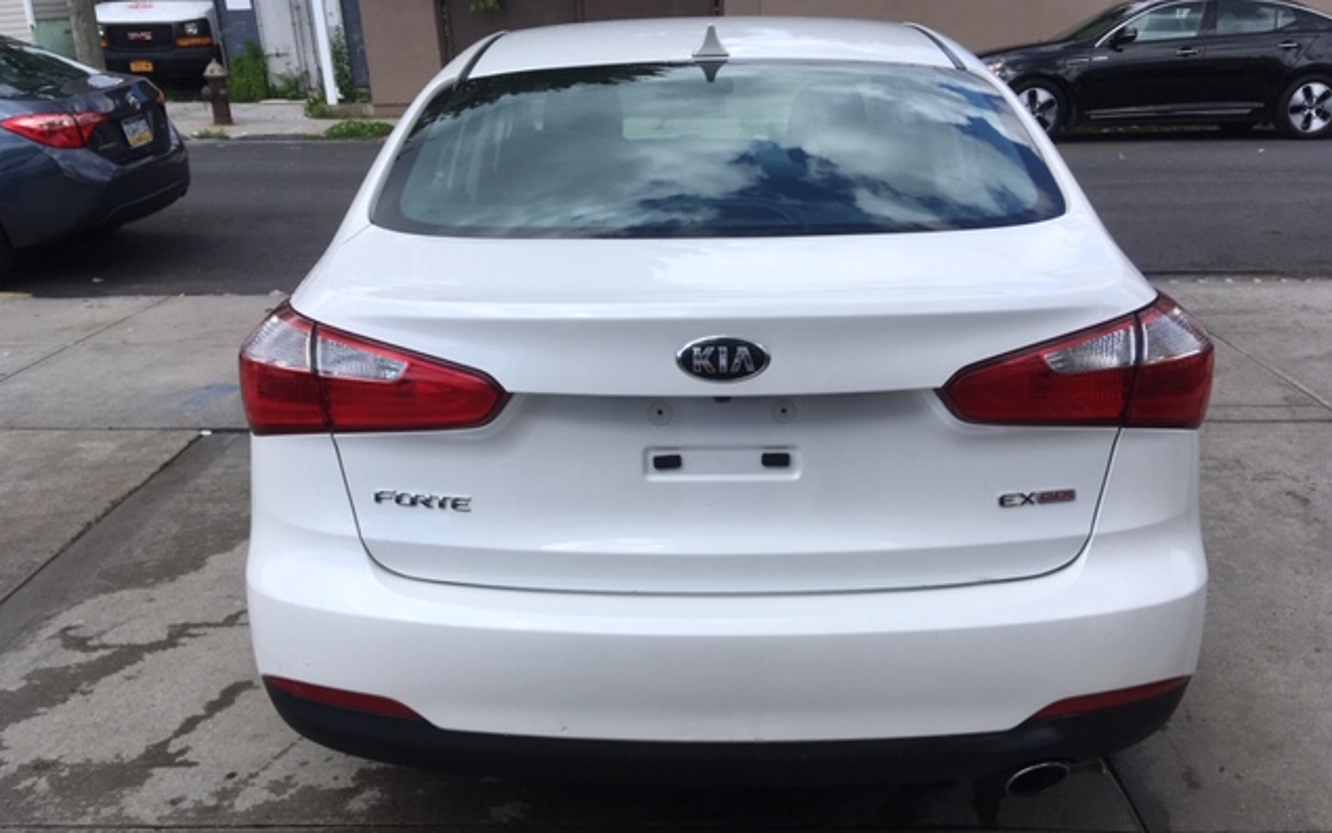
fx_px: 1125
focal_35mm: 31
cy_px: 483
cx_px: 663
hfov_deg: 61.2
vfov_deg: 40.5
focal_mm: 4.15
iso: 25
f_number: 2.2
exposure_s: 1/1479
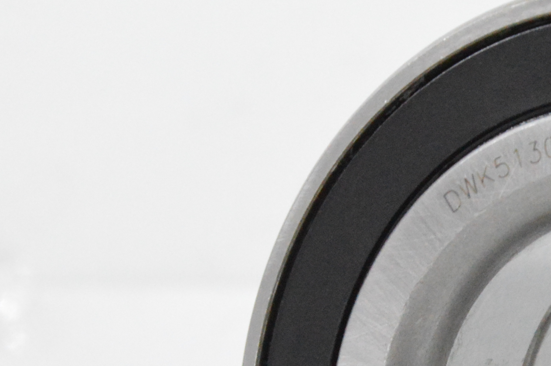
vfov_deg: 3.9
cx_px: 660
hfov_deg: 5.8
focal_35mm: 351
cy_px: 414
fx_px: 5367
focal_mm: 58
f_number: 7.1
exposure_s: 1/100
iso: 3200
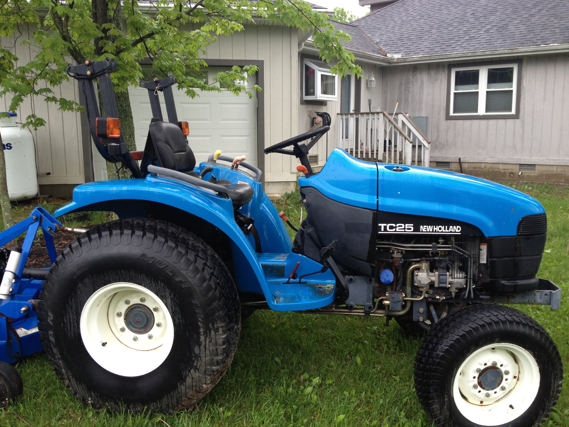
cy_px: 214
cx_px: 284
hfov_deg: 52.6
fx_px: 575
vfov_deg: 40.7
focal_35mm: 35
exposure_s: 1/120
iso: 64
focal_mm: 4.28
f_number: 2.4
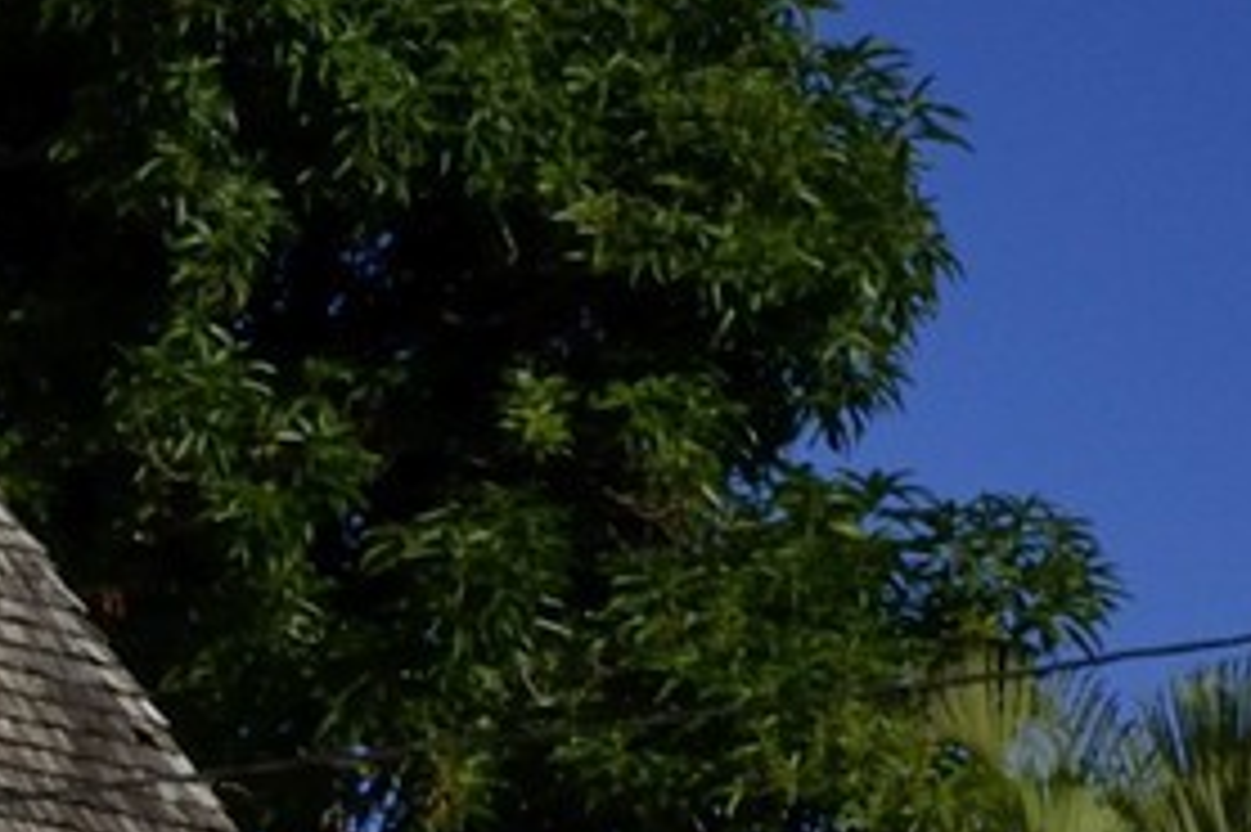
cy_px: 1911
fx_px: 5591
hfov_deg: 10.1
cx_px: -2264
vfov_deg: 8.0
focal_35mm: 161
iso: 200
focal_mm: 18.5
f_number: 10
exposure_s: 1/640
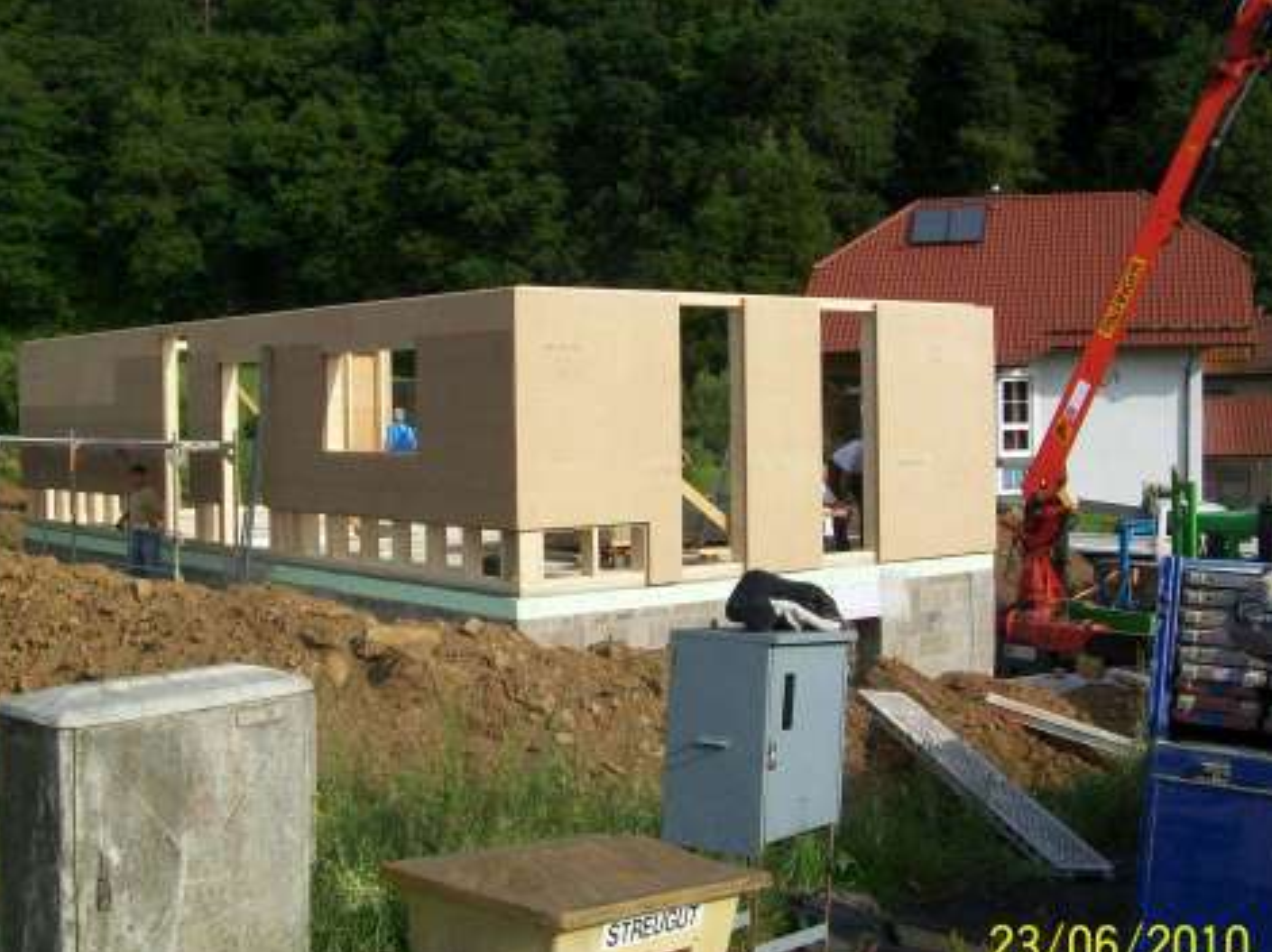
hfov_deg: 41.1
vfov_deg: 31.5
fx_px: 1689
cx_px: 520
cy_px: 473
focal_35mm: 46
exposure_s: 1/500
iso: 80
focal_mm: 6
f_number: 4.8
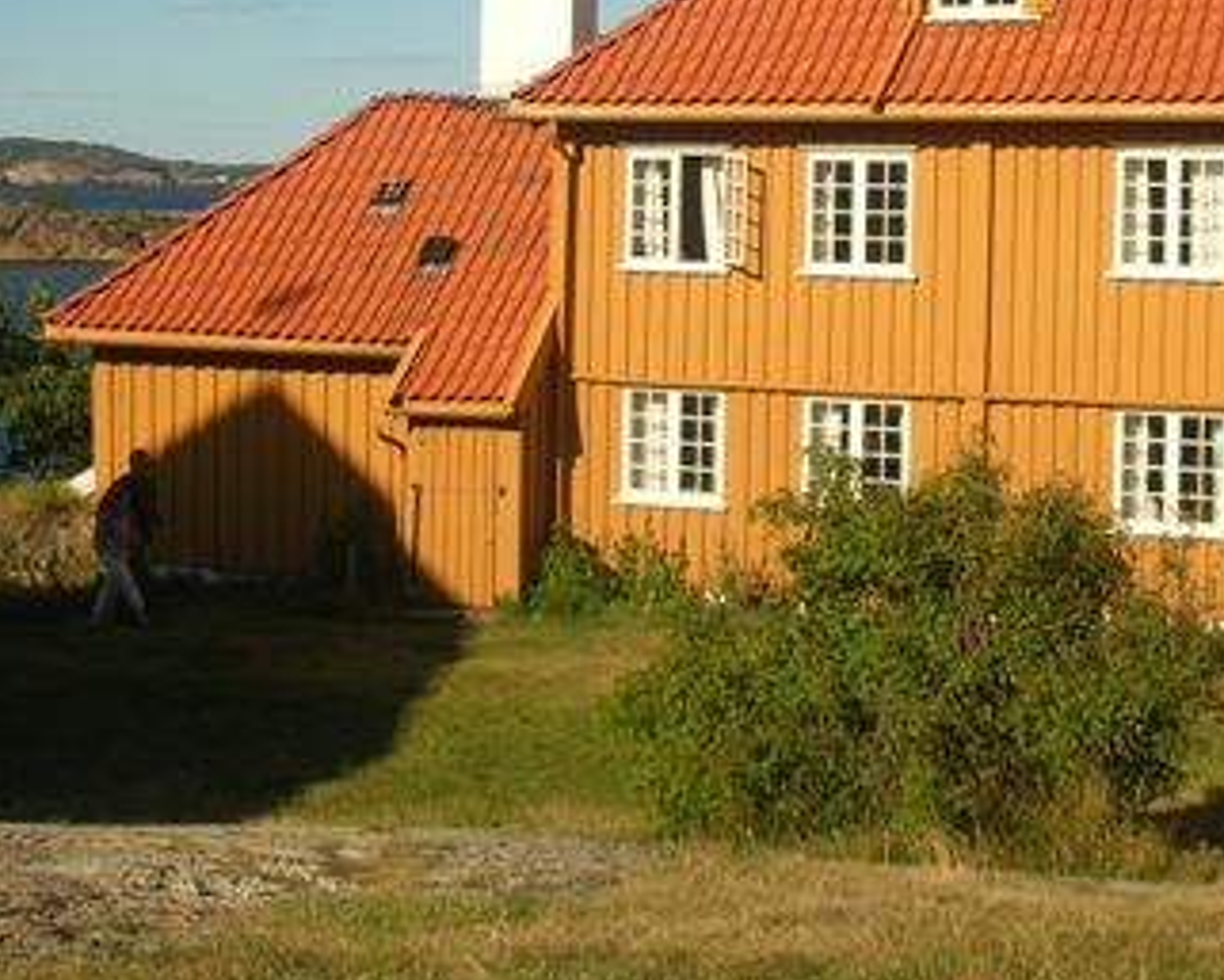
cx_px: 1018
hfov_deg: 26.9
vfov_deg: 21.8
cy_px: 160
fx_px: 2500
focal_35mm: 69
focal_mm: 5.8
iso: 50
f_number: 8.5
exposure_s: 1/115
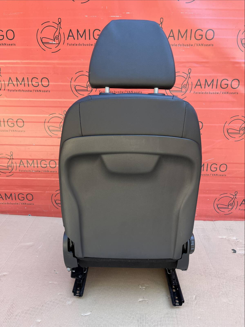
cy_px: 164
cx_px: 122
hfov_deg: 53.1
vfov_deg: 67.3
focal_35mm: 26
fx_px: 245
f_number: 1.6
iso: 50
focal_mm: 5.1
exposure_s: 1/121
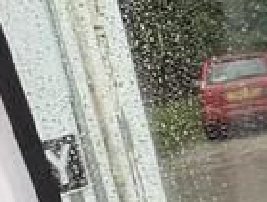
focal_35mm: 90
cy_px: 244
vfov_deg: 15.8
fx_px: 696
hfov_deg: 18.9
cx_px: 411
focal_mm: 2.22
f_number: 2.2
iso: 250
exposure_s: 1/83
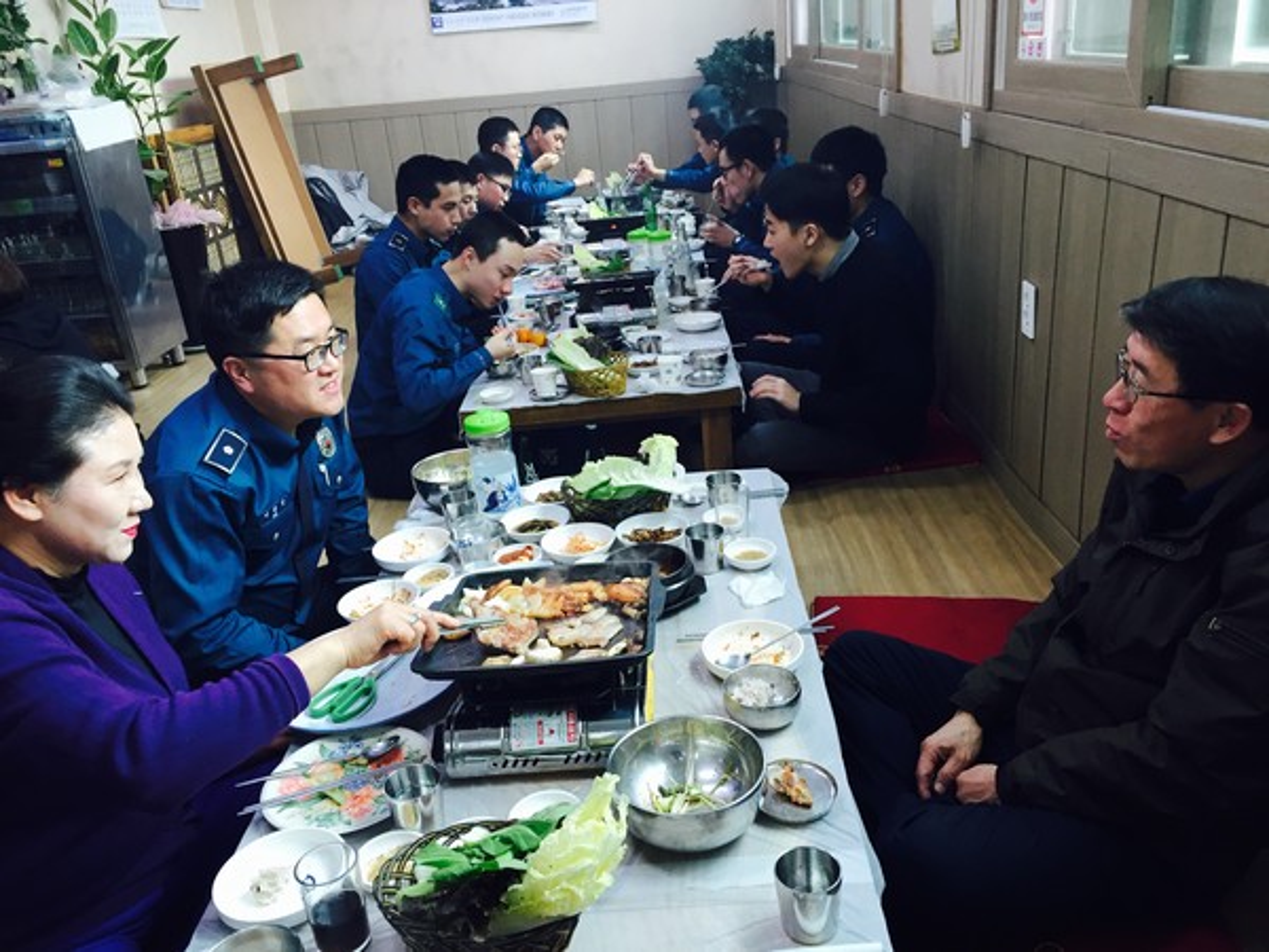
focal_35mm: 29
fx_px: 1063
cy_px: 476
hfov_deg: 61.7
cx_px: 634
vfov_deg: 48.2
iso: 32
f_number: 2.2
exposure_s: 1/30
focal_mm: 4.15
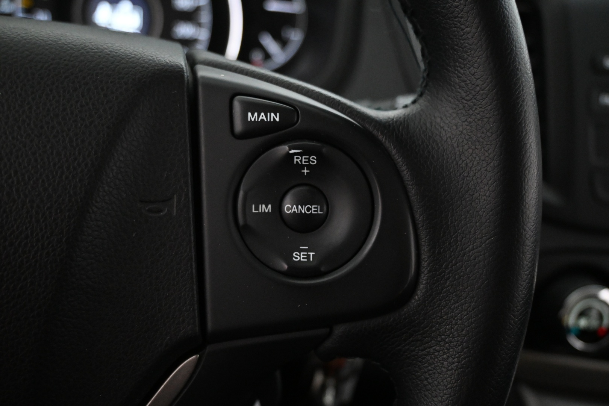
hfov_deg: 56.1
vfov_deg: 39.1
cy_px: 203
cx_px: 304
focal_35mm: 34
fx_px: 571
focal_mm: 22.5
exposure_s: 1/40
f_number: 4
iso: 4500
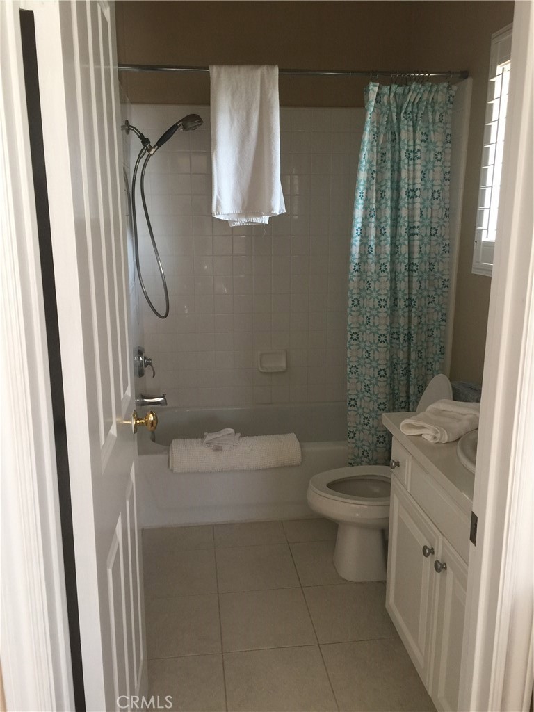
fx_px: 596
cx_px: 267
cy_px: 356
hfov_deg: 48.2
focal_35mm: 29
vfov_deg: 61.7
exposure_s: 1/15
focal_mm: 4.15
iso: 40
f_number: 2.2
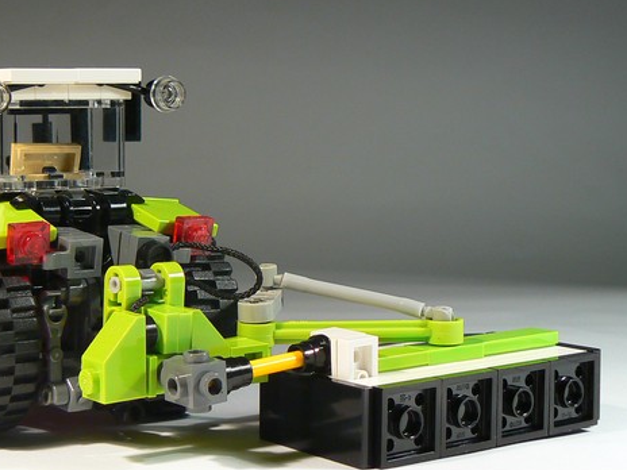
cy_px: 247
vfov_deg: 18.2
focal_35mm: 81
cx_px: 158
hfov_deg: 23.9
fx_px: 1467
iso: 80
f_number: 2.8
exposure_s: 1/15
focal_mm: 7.9
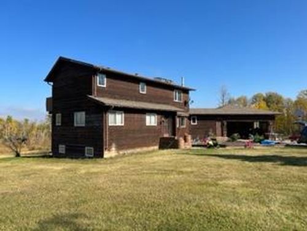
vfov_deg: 53.1
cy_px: 116
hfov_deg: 67.3
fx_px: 231
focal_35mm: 26
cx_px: 154
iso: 50
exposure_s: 1/3460
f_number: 1.5
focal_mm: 5.7
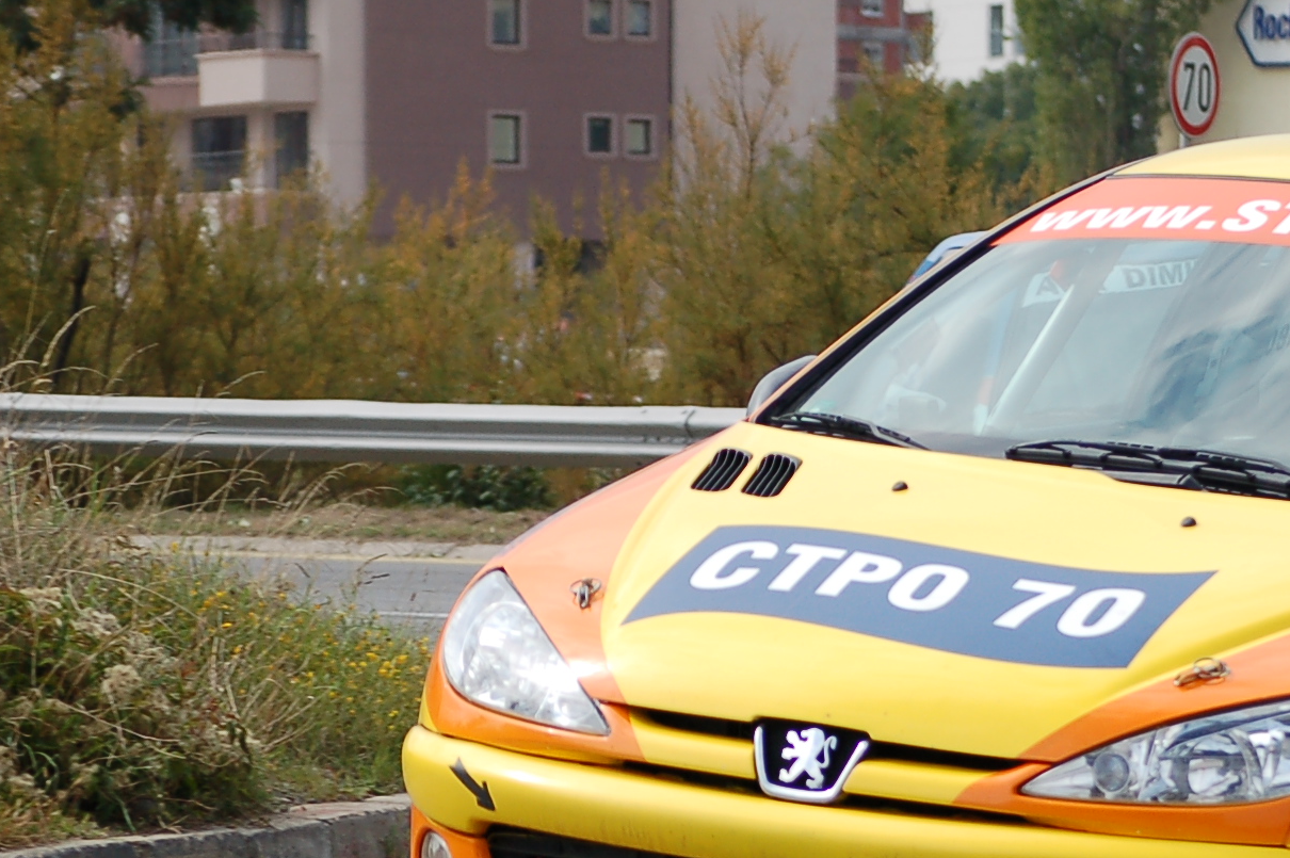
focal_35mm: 343
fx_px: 12282
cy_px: 562
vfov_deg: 4.0
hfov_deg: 6.0
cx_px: 1264
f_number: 4.5
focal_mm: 92
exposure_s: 1/1000
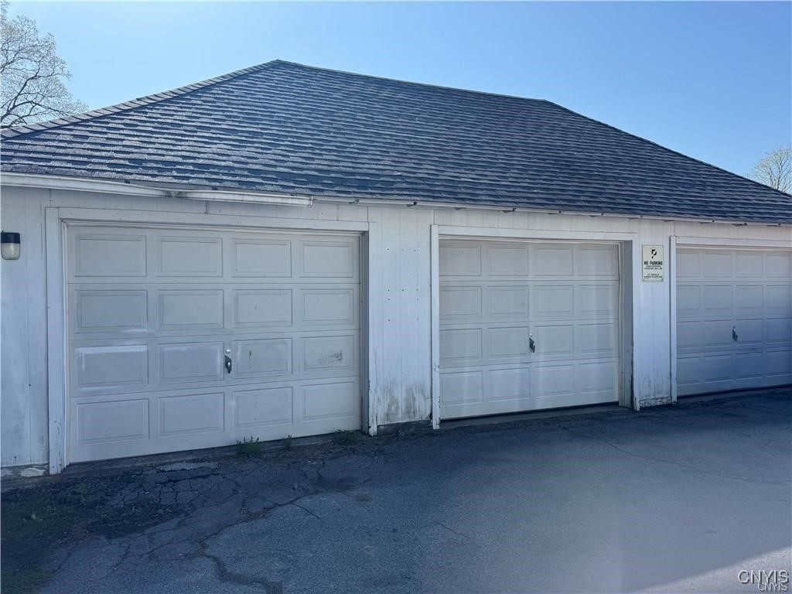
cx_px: 396
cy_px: 297
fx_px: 549
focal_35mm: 24
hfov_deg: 71.6
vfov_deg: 56.8
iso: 80
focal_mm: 6.76
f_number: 1.78
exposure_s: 1/2604
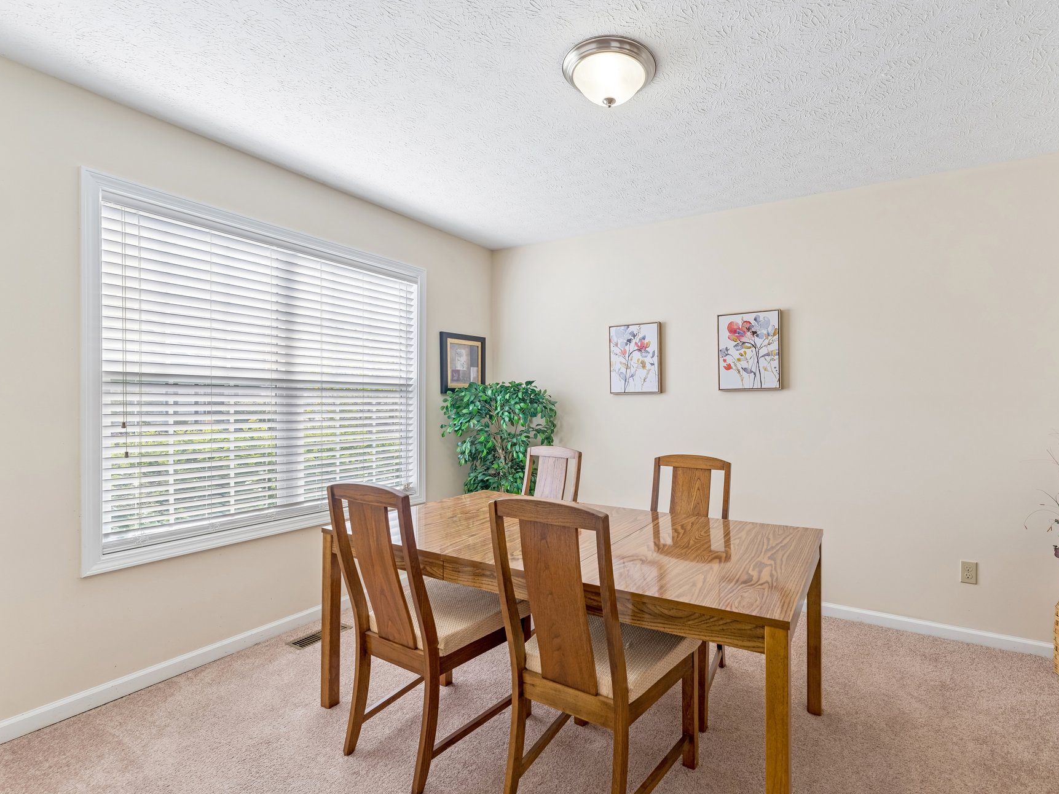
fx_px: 489
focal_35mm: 16
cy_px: 408
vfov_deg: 78.1
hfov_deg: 93.9
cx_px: 605
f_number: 5.6
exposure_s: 1/30
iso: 160
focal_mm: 14
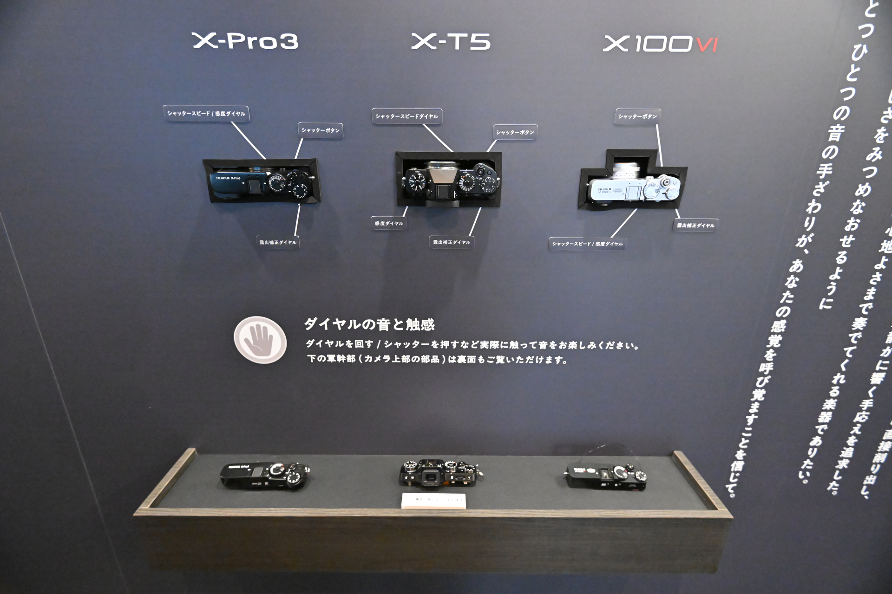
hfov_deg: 93.3
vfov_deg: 70.4
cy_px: 297
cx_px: 446
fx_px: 421
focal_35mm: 17
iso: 10000
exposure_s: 1/100
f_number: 4
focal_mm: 17
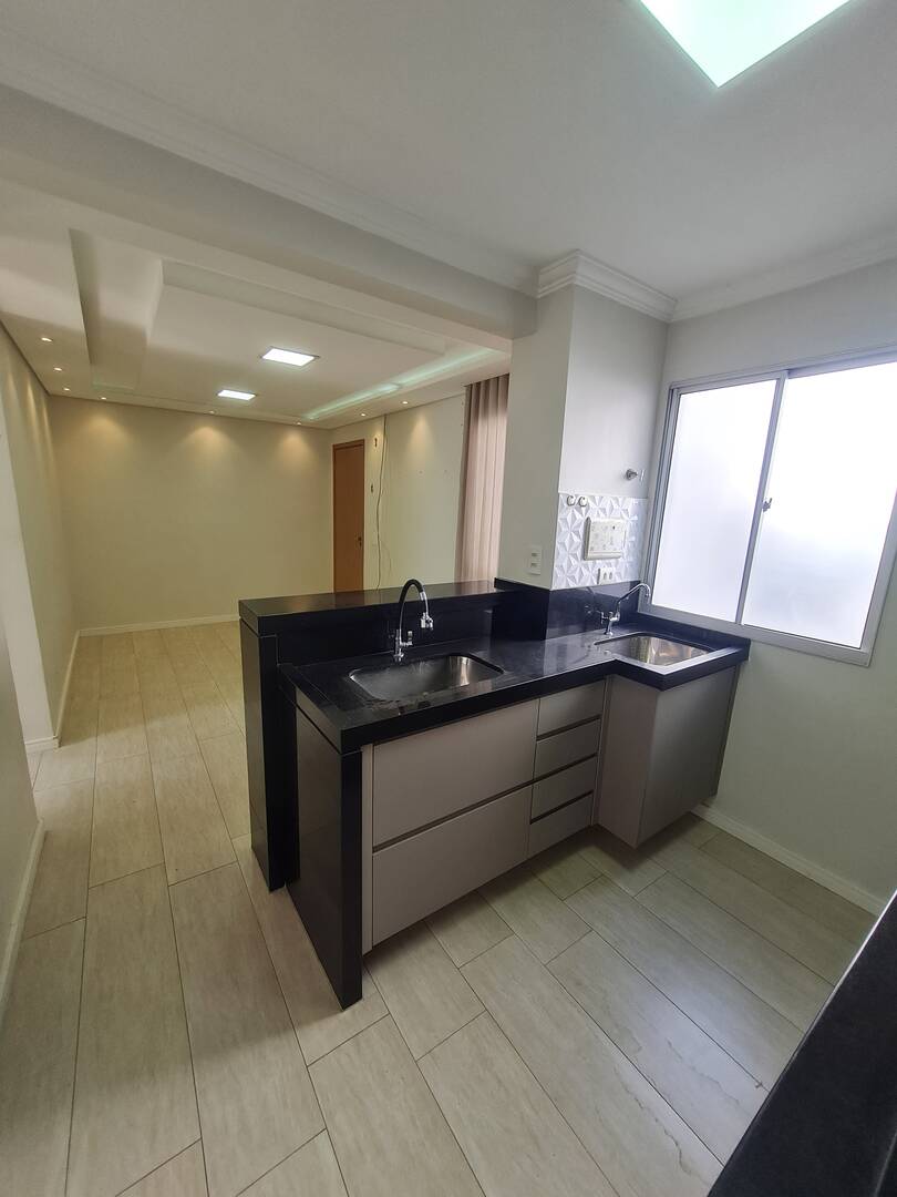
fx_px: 449
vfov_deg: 106.2
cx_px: 448
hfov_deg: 89.9
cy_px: 598
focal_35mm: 13
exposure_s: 1/120
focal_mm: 1.74
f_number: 2.2
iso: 64
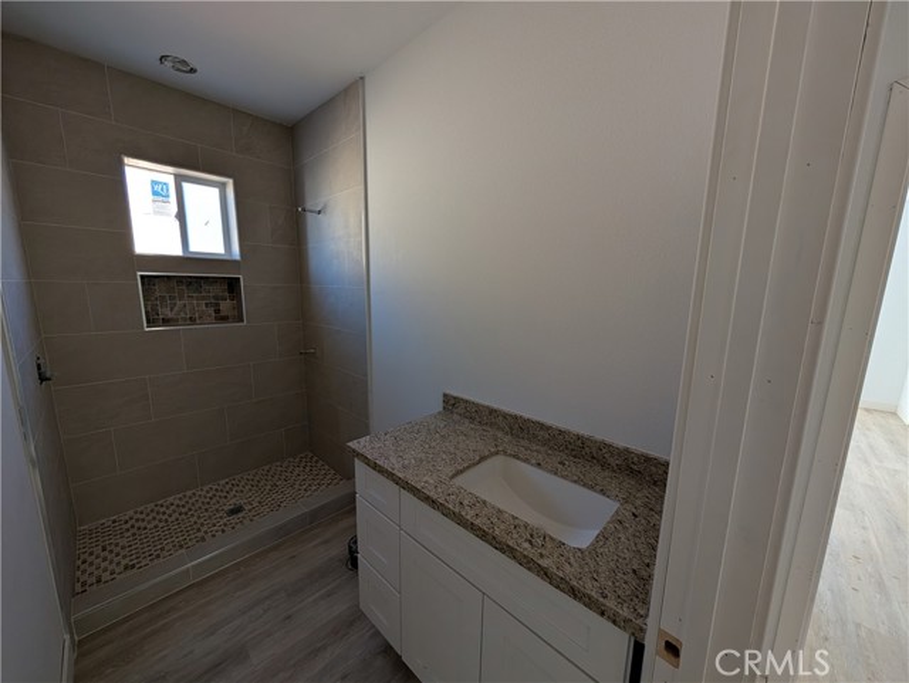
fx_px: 315
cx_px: 454
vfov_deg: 94.6
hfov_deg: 110.5
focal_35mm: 12
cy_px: 342
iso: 53
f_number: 1.7
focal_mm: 2.02
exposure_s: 1/56.3
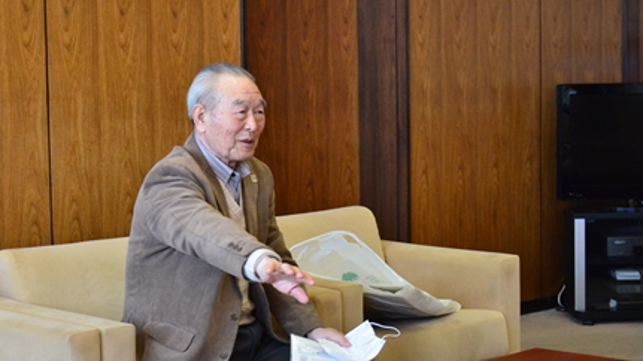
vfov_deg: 13.3
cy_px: 192
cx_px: 306
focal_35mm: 91
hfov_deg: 23.4
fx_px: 1551
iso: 3200
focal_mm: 50
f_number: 5.6
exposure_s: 1/640
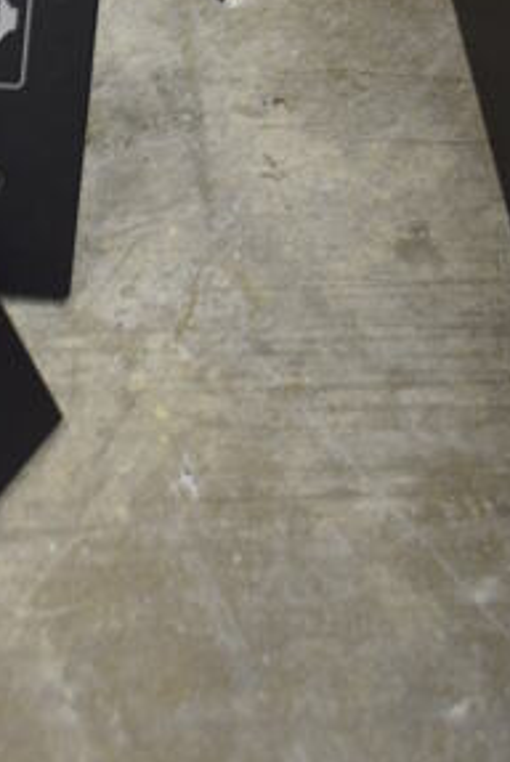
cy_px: -394
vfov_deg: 16.8
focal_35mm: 110
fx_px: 2323
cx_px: -244
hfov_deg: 12.0
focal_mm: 23
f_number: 4
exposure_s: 1/30
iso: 500
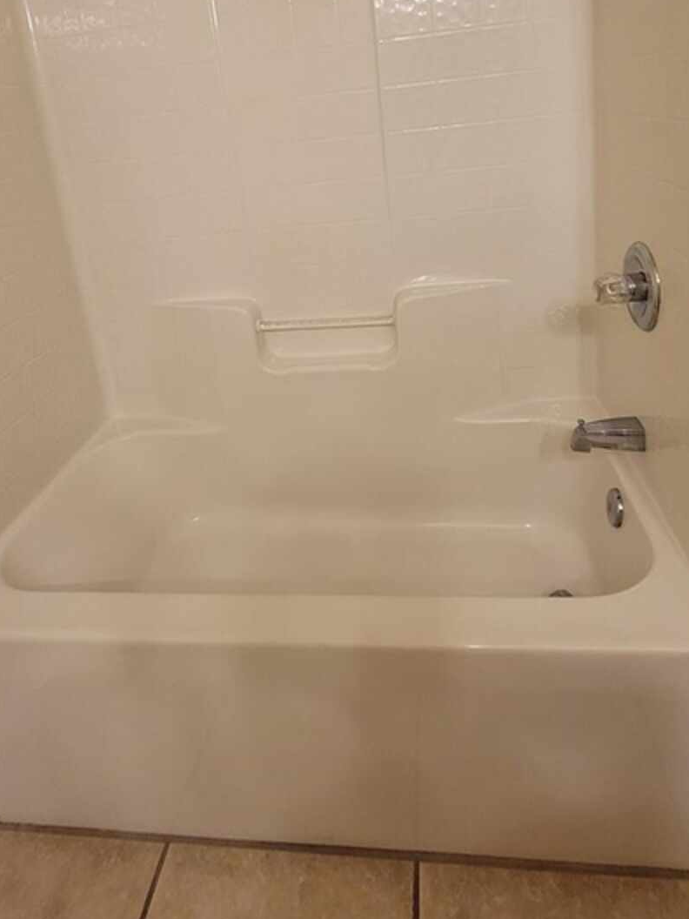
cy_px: 245
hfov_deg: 63.4
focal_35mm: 21
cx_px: 339
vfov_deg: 74.1
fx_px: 557
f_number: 2.2
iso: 320
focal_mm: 2.2
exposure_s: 1/60
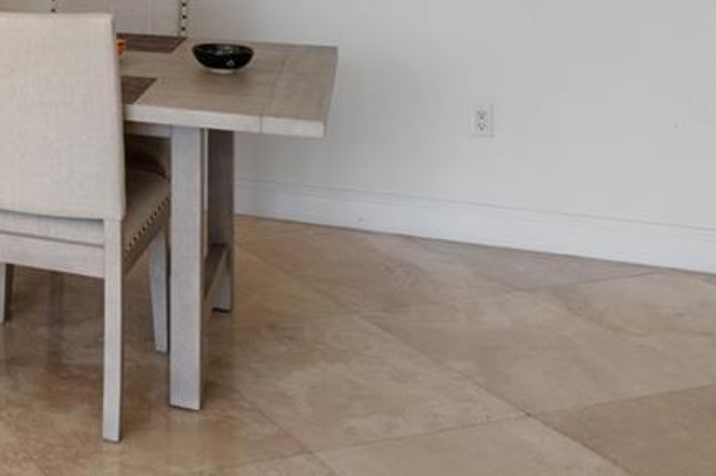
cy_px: -113
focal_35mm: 52
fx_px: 1034
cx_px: -123
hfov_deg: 32.3
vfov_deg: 23.5
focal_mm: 14
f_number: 9
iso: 160
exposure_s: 1/4
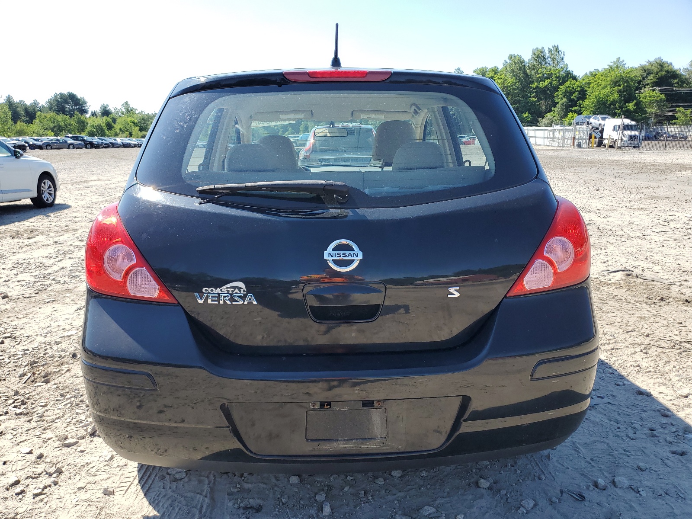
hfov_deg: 67.3
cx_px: 346
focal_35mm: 26
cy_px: 260
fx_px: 520
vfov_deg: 53.1
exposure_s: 1/1429
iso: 50
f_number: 1.5
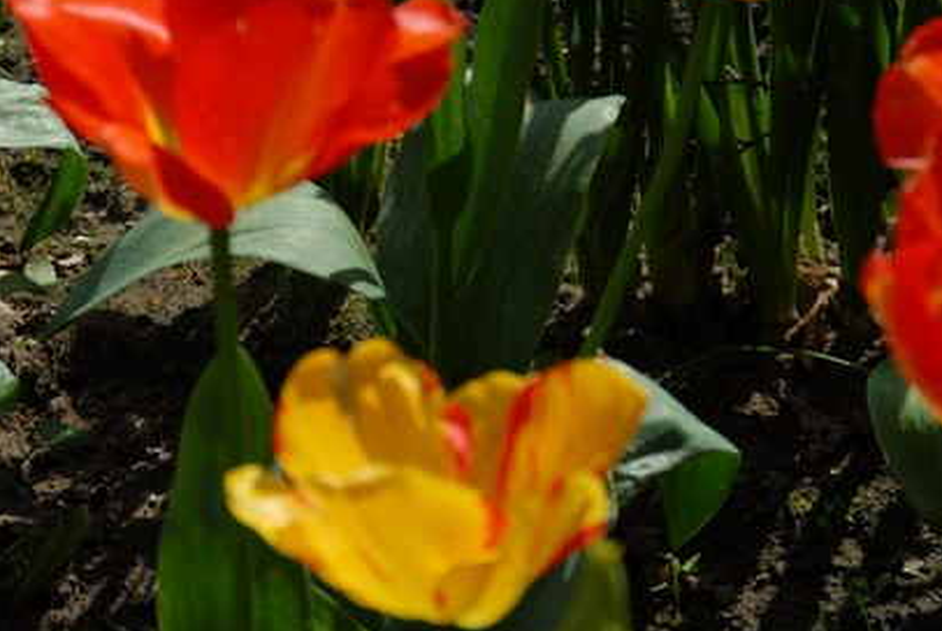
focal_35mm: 233
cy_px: 269
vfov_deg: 5.9
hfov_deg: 8.8
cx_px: 376
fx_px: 6099
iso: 100
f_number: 8
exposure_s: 1/250
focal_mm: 105
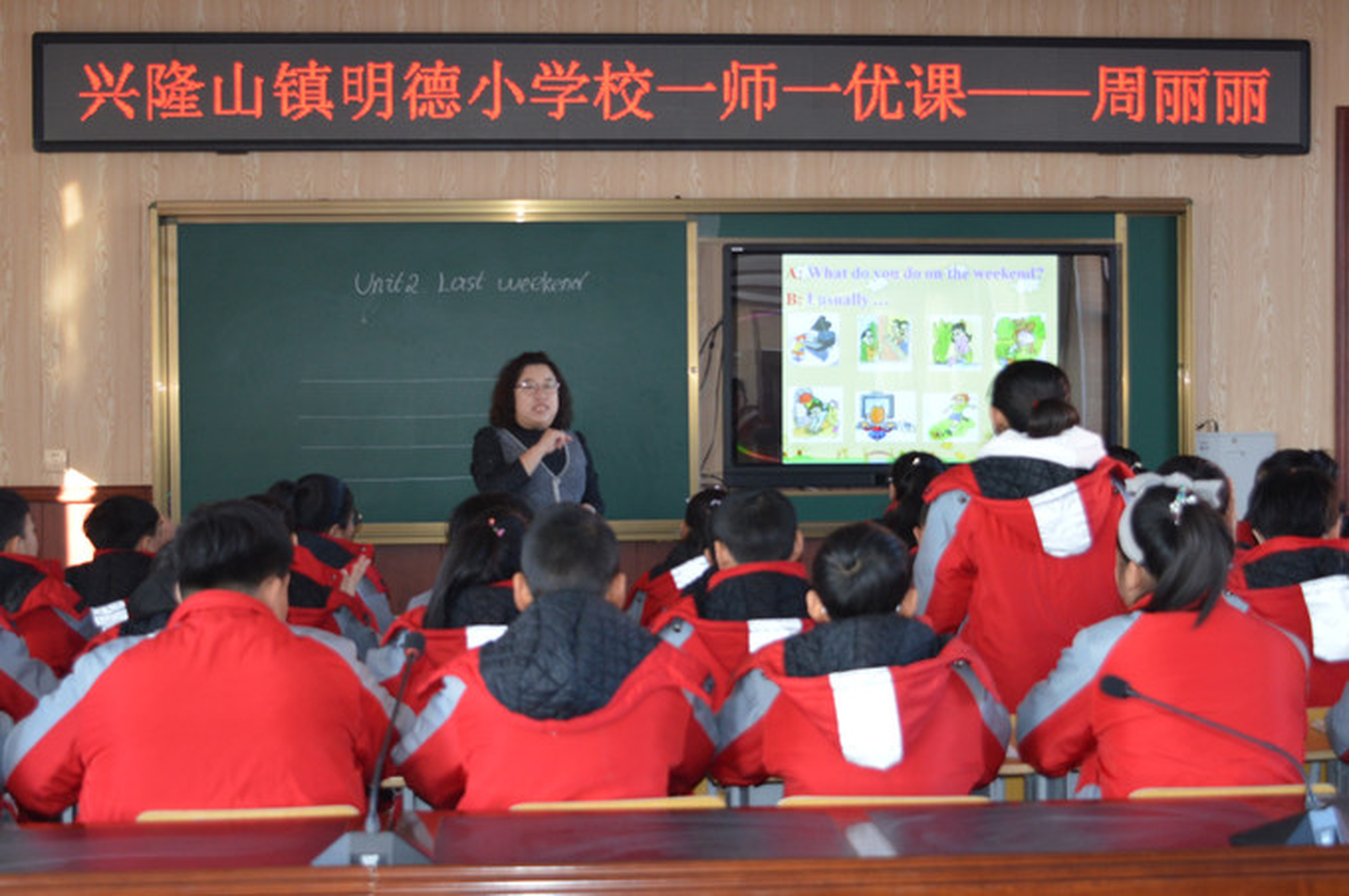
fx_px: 2134
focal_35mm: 57
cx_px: 674
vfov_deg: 23.7
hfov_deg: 35.1
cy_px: 448
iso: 560
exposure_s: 1/60
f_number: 4.8
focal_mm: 38
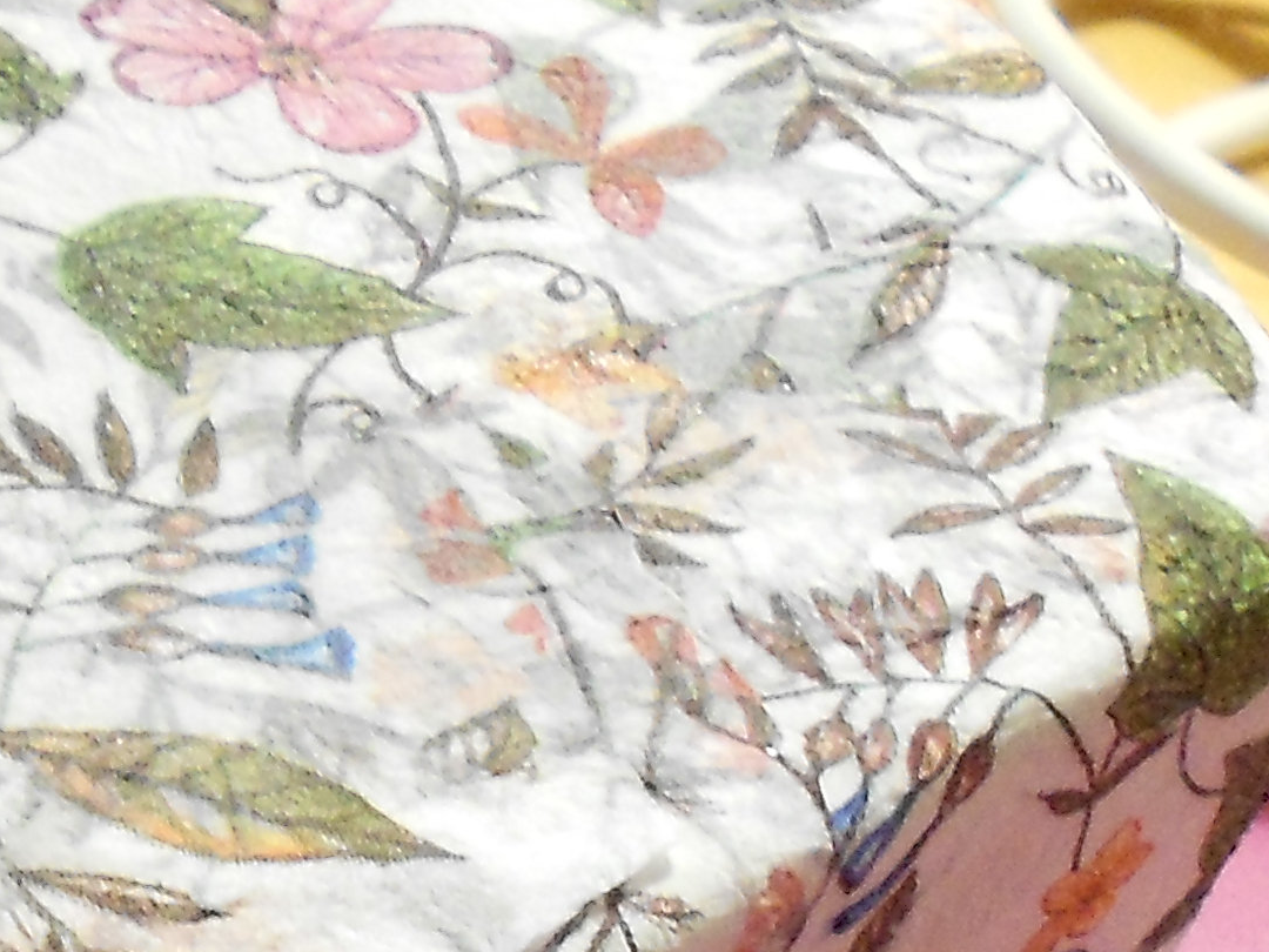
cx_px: 36
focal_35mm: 104
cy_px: 1342
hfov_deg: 18.5
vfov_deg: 13.5
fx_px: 3813
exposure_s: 1/13
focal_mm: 4.6
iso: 400
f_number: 3.2
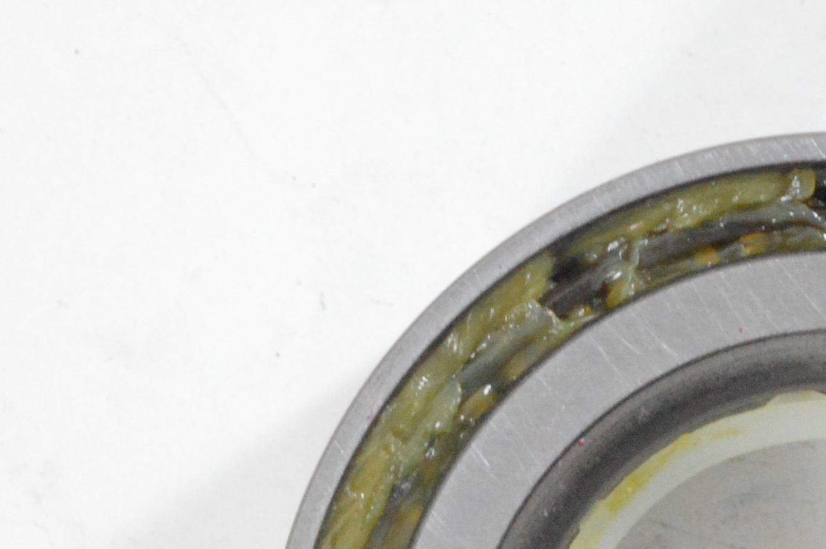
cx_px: 533
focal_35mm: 226
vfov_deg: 6.1
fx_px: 5181
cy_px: 252
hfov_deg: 9.1
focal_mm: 34
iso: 3200
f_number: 7.1
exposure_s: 1/100
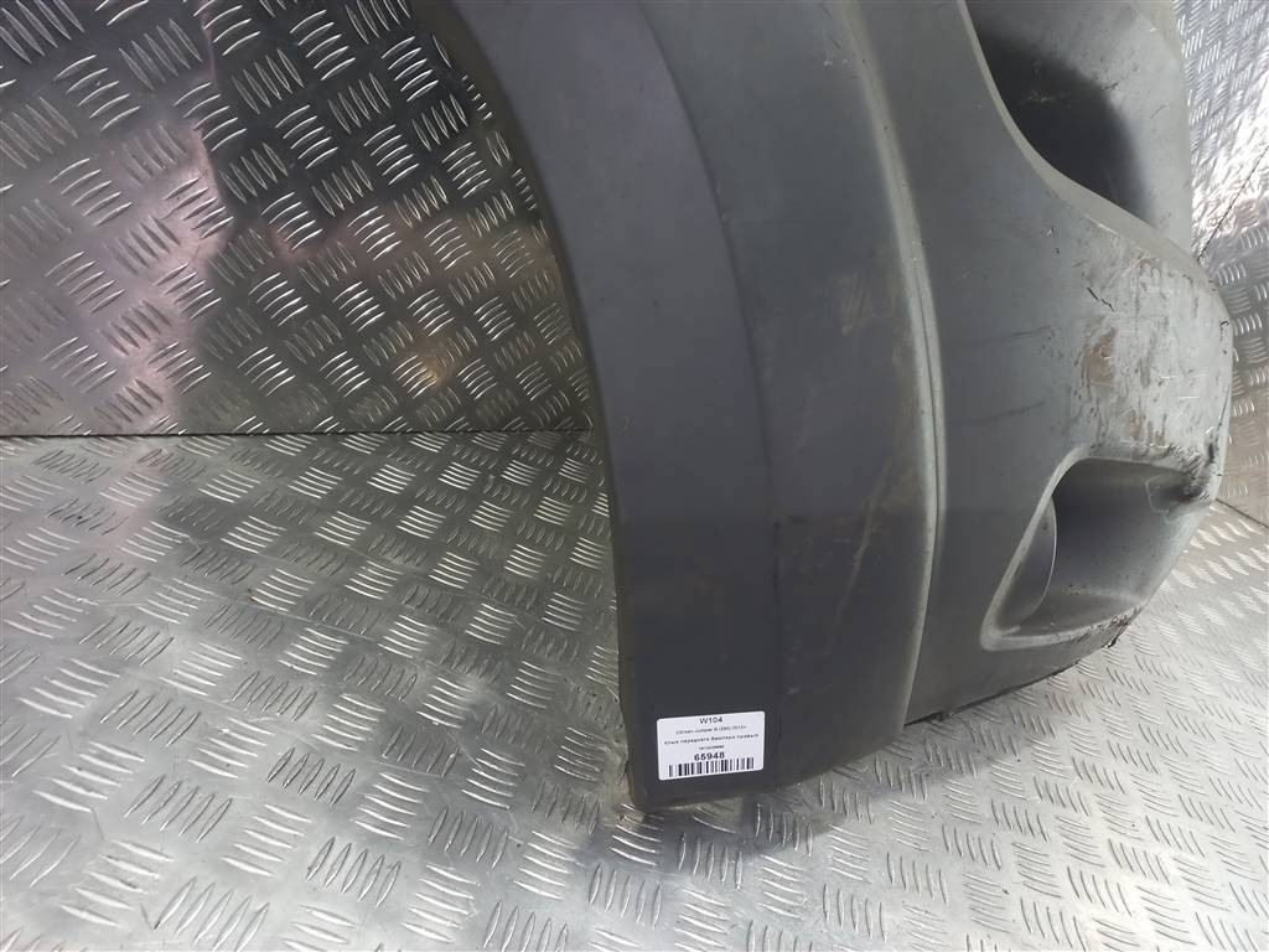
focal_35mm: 25
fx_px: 916
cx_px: 634
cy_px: 476
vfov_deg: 54.9
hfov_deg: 69.4
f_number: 1.8
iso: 100
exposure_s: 1/50
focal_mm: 4.6
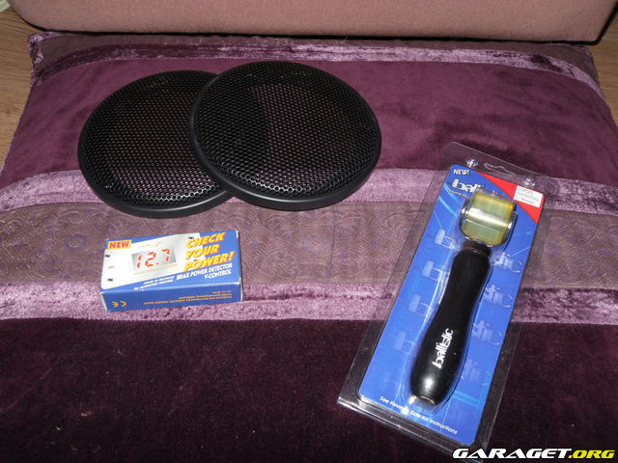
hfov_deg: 52.6
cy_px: 232
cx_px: 309
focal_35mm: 35
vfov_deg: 40.7
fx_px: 625
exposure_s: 1/45
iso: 80
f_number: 3.5
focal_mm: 6.3
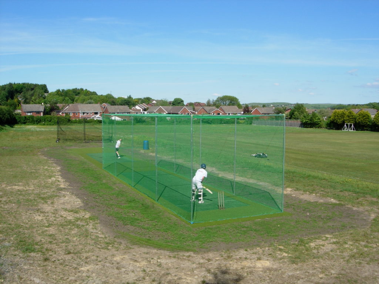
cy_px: 142
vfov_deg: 37.7
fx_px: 416
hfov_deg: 49.0
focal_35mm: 38
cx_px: 190
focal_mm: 7.8
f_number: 4.8
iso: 64
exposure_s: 1/703
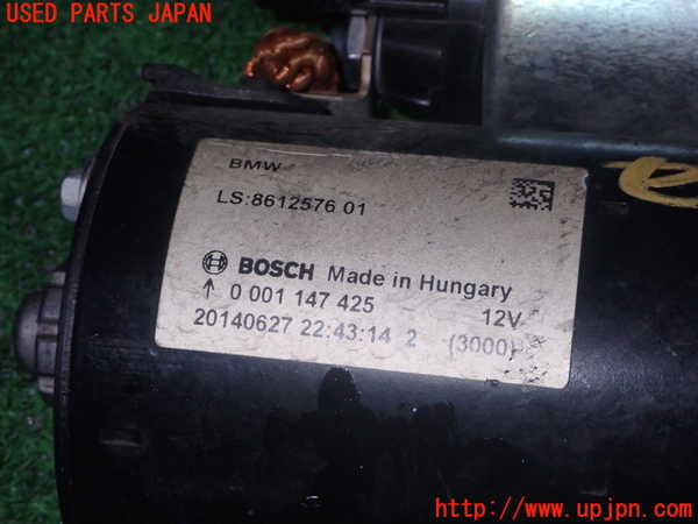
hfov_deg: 23.8
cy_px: 262
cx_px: 349
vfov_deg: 18.0
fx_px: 1653
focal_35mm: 82
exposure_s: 1/80
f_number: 16
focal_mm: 14.62
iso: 640
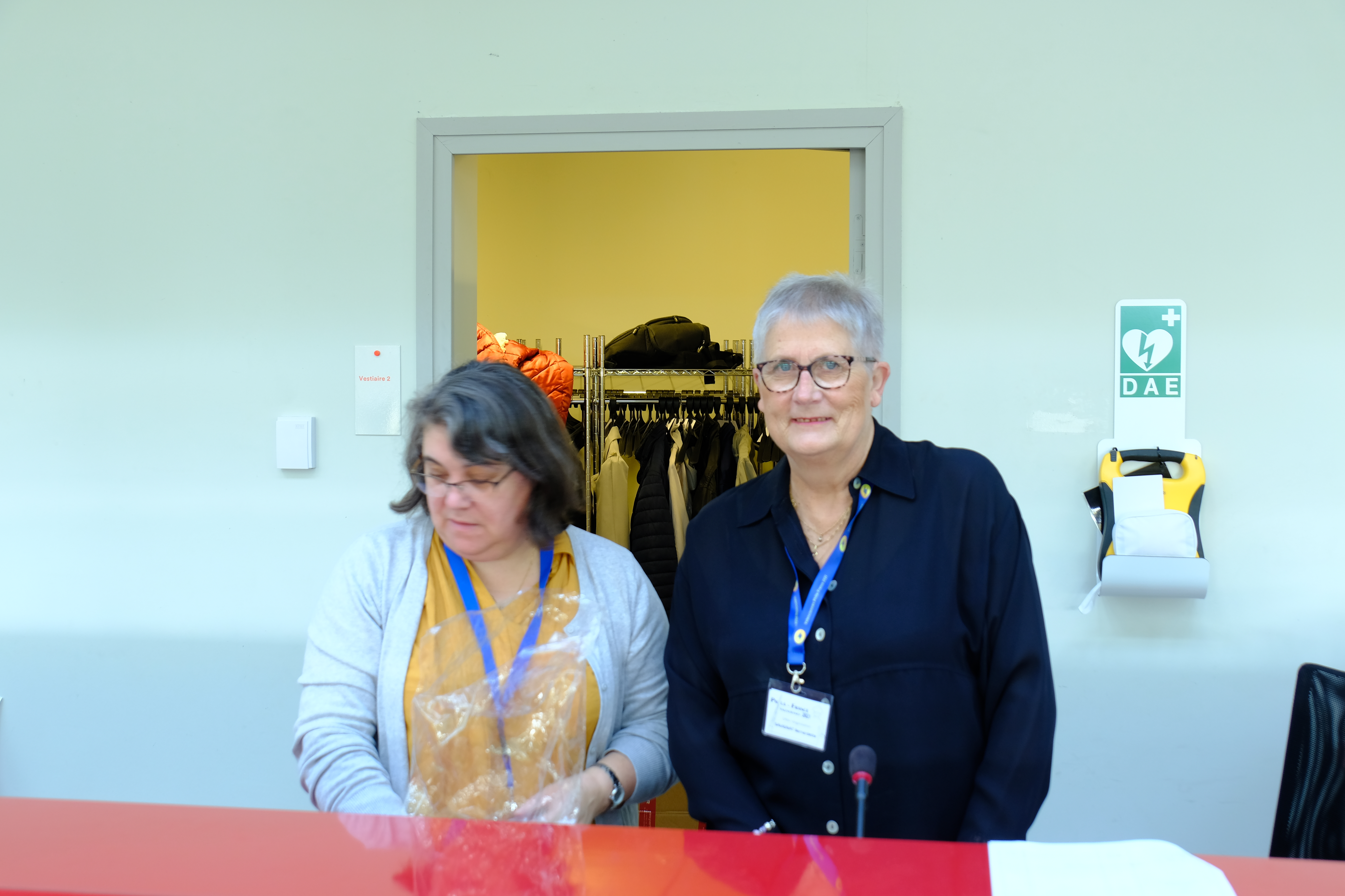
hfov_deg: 44.5
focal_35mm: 44
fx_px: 1644
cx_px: 671
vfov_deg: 30.5
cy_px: 469
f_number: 5
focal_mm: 27.9
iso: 320
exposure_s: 1/10
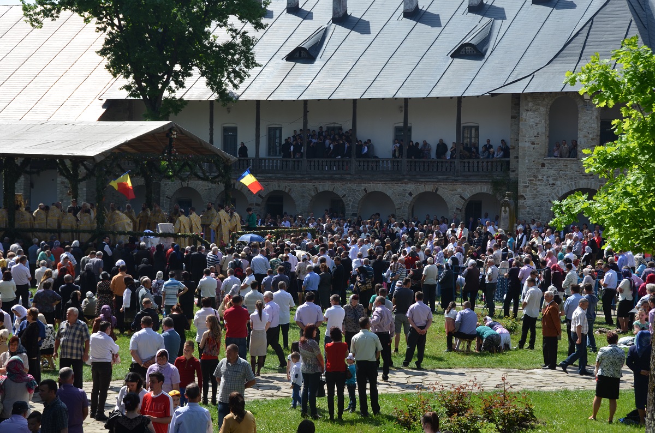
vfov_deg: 18.1
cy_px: 216
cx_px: 328
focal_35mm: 75
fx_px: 1361
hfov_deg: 27.1
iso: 125
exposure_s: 1/250
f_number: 8
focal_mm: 50
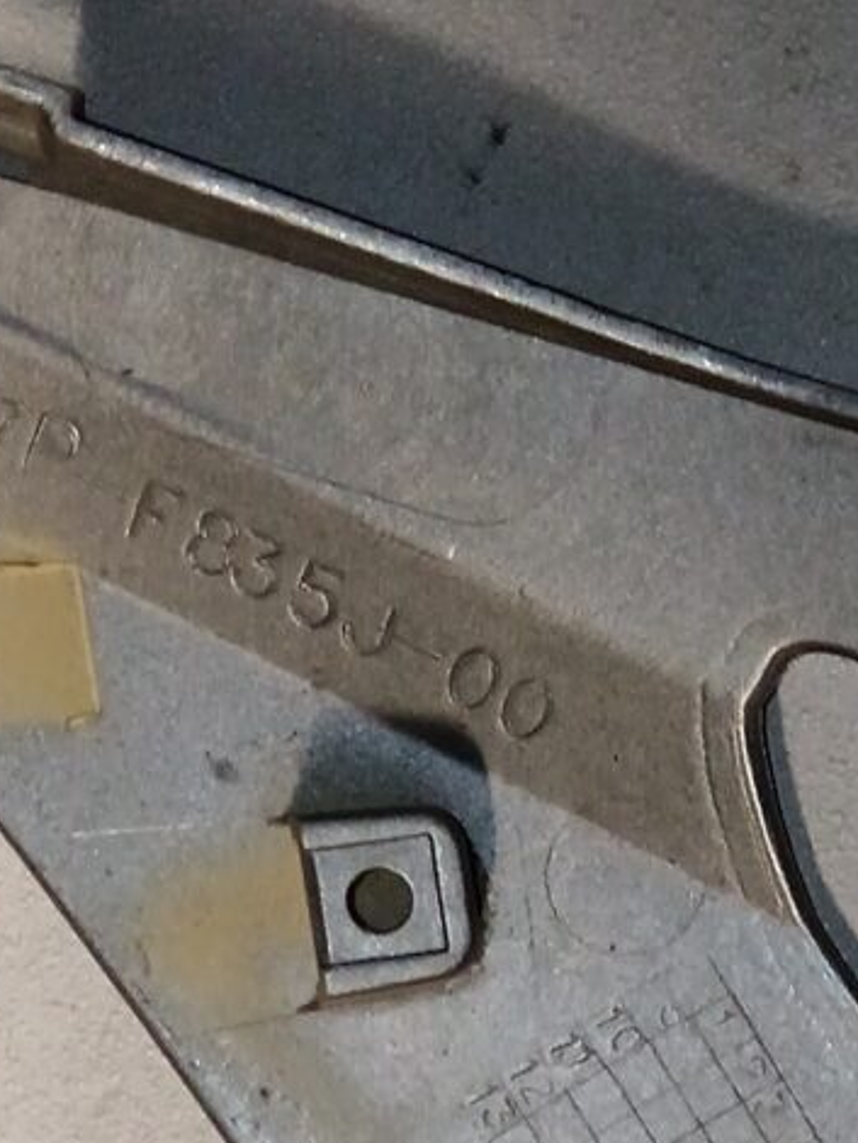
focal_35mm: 147
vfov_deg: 12.8
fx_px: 4854
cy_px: 1627
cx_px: 860
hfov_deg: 10.0
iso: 734
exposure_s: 1/25
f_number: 1.9
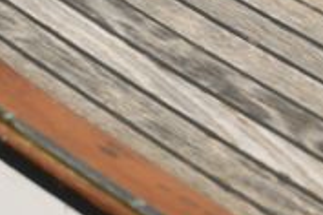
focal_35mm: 297
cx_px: -400
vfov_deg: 4.5
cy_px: -322
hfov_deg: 6.6
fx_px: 2665
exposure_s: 1/500
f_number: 7.1
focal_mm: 50
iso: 64
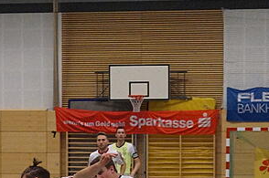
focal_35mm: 193
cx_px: 109
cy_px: 233
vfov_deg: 7.0
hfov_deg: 10.7
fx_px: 1439
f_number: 5
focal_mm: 35
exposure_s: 1/320
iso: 3200
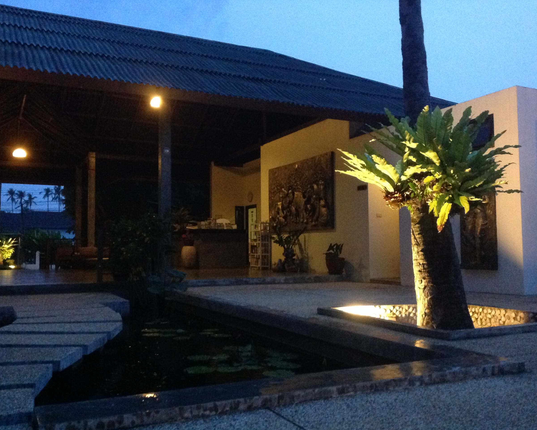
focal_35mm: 37
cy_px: 217
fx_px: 588
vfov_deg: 40.1
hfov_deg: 49.1
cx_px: 258
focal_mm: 4.28
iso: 800
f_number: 2.4
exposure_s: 1/15
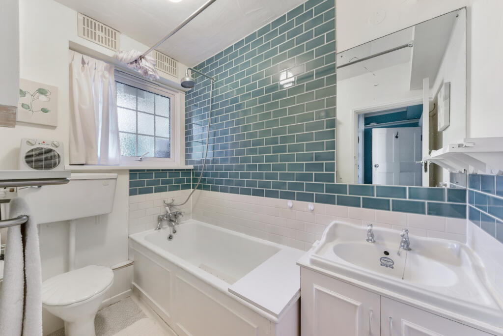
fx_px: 182
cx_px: 252
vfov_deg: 85.5
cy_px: 168
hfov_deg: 108.3
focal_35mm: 13
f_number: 16
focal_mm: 13
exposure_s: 1.5
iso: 200
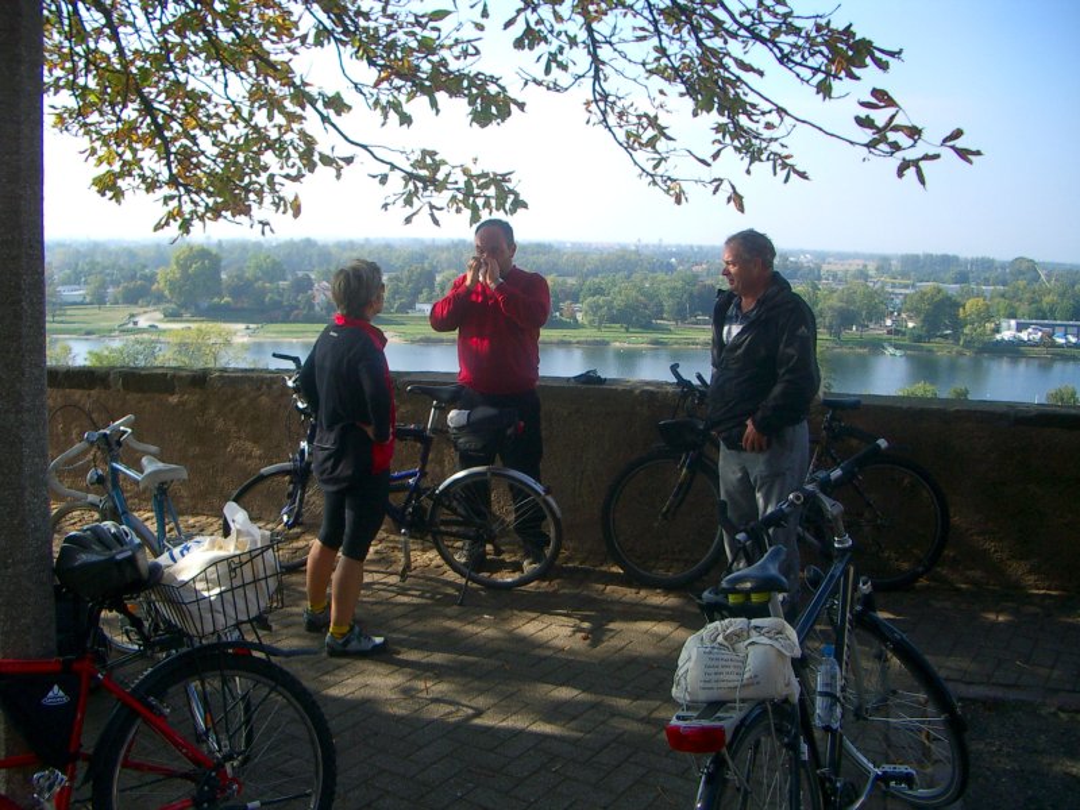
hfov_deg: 52.6
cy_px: 405
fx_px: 1092
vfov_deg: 40.7
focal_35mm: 35
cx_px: 540
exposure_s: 1/640
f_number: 2.6
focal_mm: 5.8
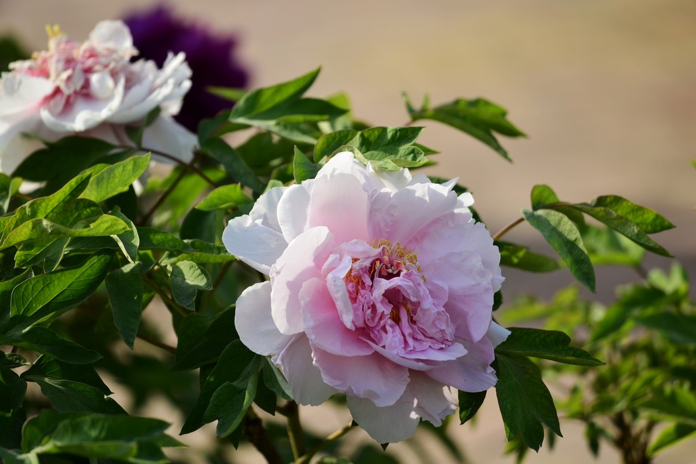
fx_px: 4350
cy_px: 232
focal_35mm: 225
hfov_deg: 9.1
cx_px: 348
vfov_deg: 6.1
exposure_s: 1/1250
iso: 100
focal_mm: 150
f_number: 2.8
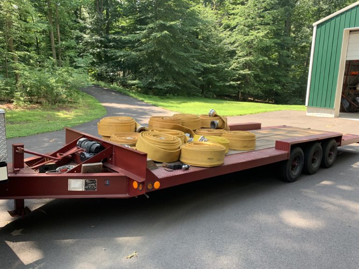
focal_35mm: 26
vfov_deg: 53.1
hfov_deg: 67.3
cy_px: 134
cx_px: 180
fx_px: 270
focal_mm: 4.25
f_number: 1.8
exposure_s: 1/122
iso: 25
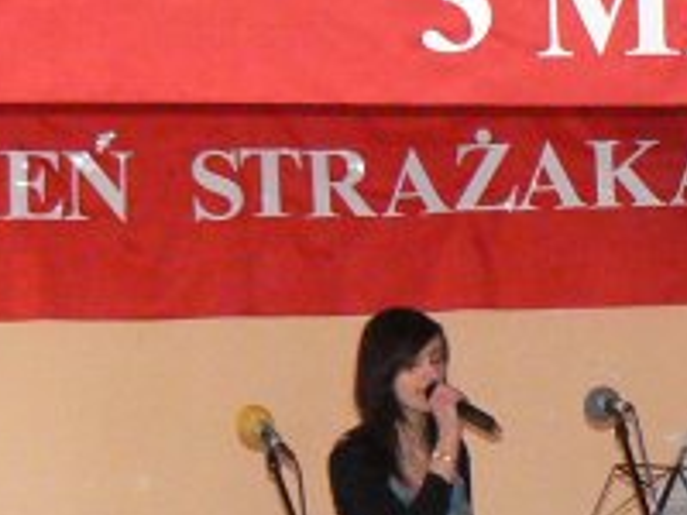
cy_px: 474
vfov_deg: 7.6
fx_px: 3890
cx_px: 495
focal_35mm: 196
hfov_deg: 10.1
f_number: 2.8
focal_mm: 8.1
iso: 400
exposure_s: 1/30
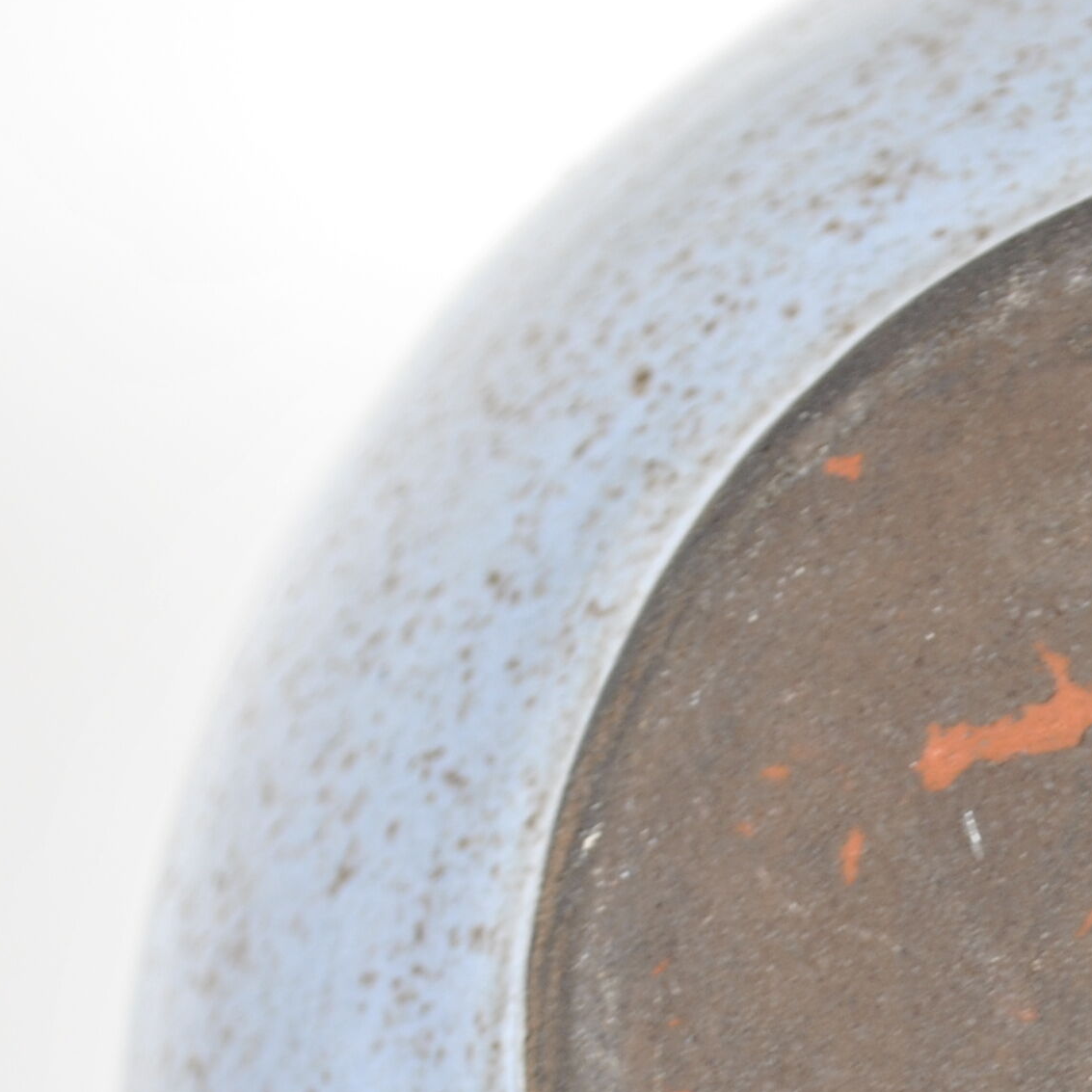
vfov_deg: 11.1
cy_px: 1027
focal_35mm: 157
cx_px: 1291
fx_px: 5603
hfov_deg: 10.9
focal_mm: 36
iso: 200
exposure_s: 1/30
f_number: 5
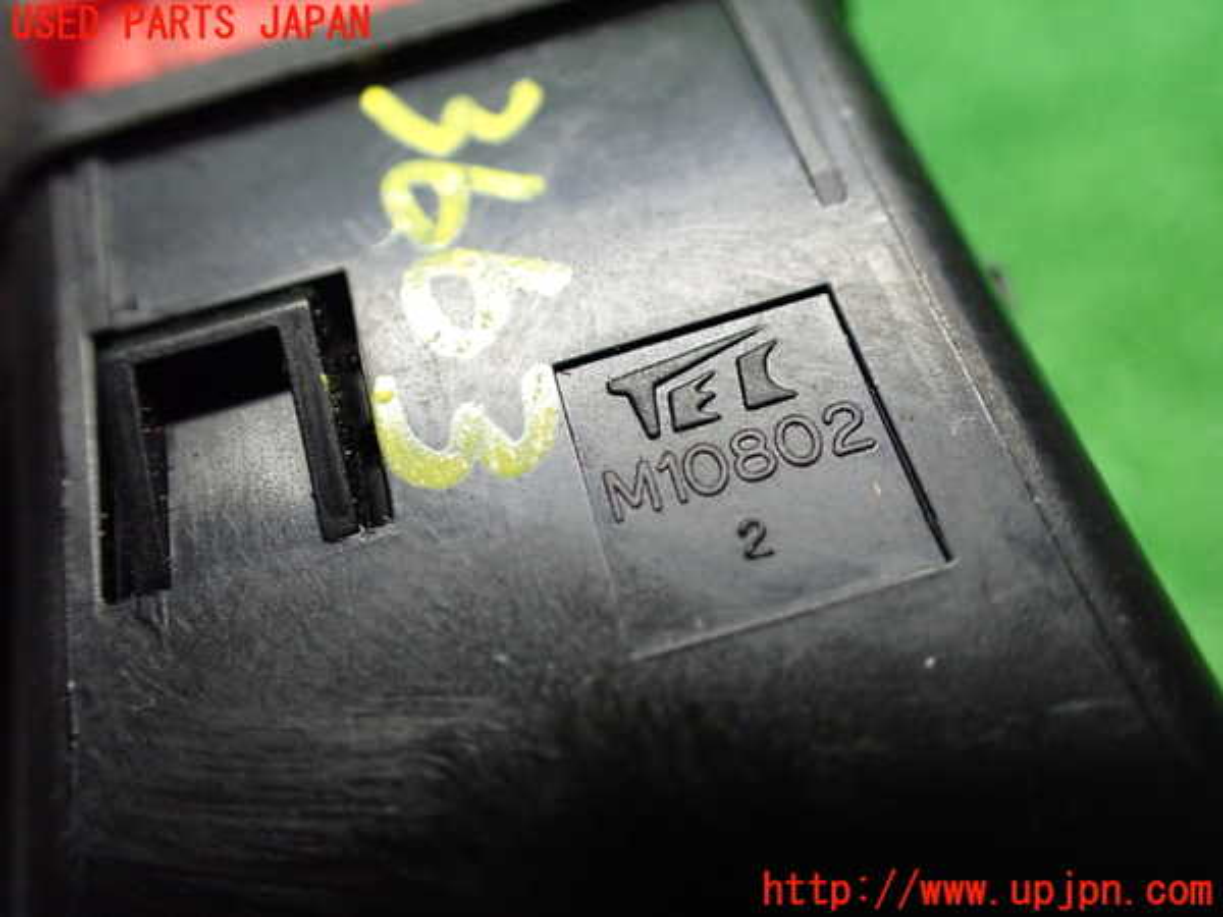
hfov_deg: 60.0
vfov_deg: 46.8
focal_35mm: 30
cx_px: 612
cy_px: 458
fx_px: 1060
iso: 800
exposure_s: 1/100
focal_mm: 5.4
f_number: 2.3
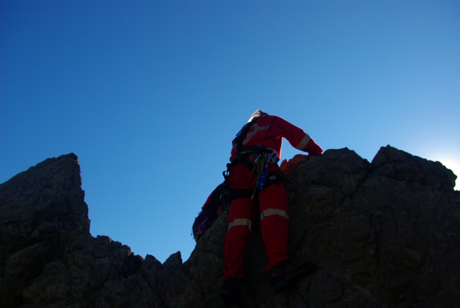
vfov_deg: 37.0
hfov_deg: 53.1
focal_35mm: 36
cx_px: 230
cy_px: 154
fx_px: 461
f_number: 8
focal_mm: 24
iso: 100
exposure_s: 1/250
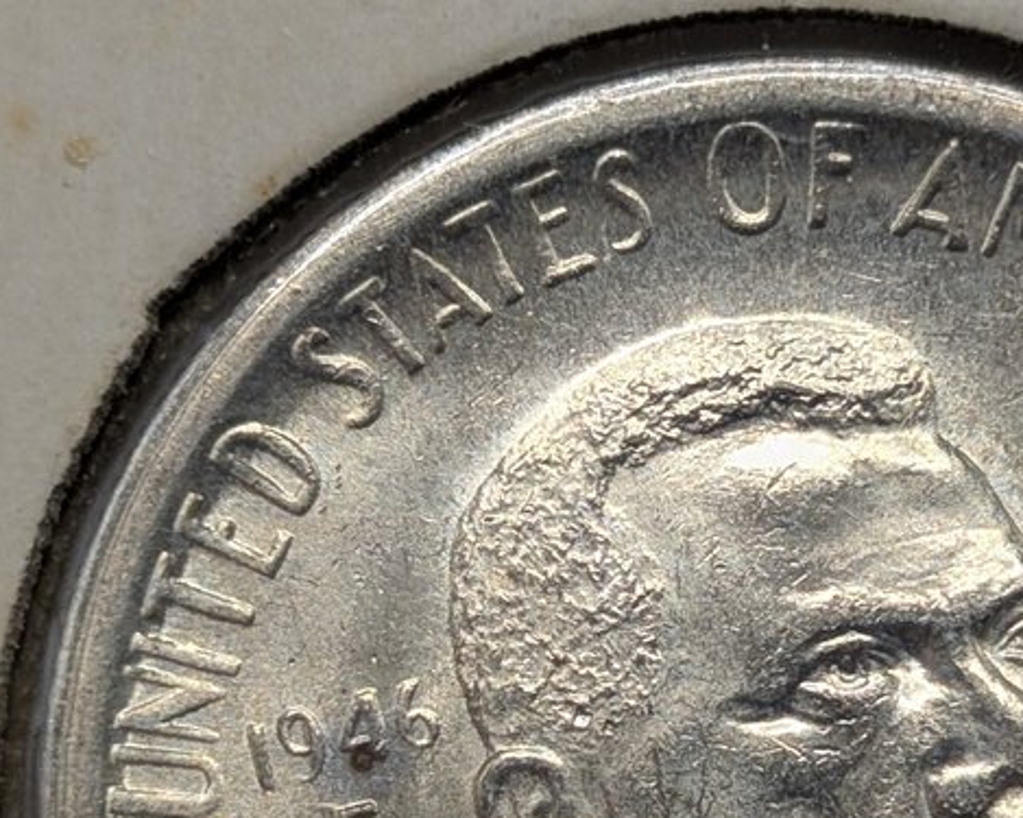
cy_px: 749
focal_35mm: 154
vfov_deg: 10.0
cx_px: 797
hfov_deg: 12.5
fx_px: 4662
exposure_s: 1/338
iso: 19
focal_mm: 6.9
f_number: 1.68
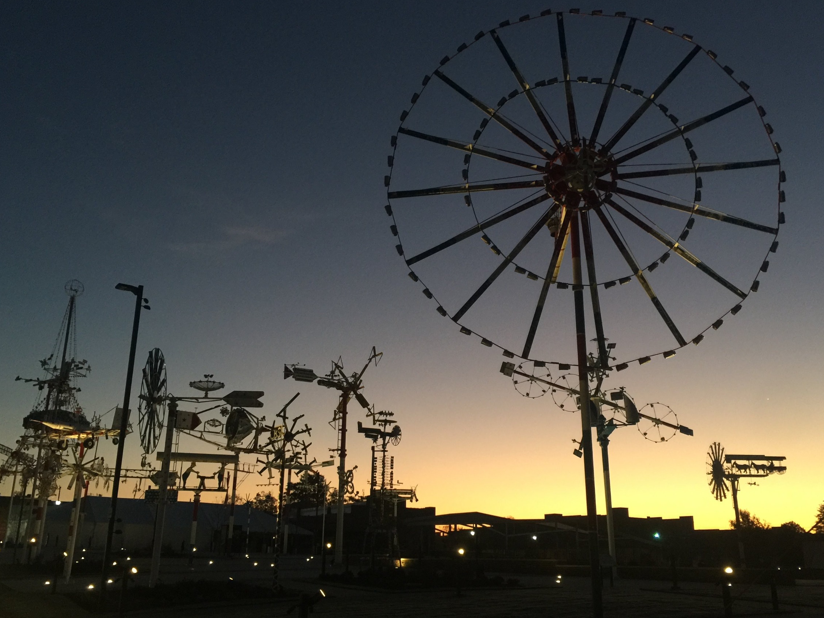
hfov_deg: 55.4
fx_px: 785
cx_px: 415
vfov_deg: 42.9
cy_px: 325
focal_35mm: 33
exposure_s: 1/15
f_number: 2.2
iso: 100
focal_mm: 4.15
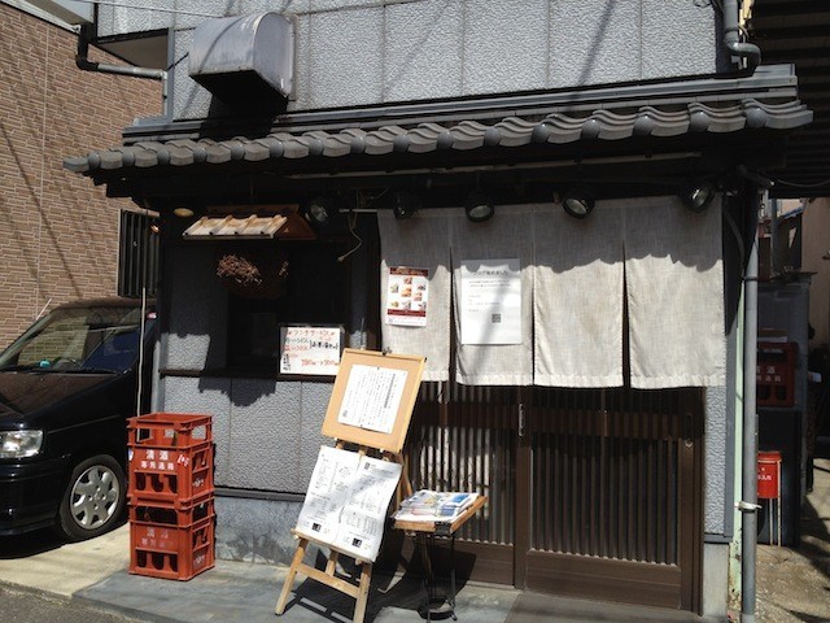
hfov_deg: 52.6
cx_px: 415
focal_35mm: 35
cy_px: 312
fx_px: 839
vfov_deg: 40.7
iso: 64
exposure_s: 1/1577
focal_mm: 4.28
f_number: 2.4
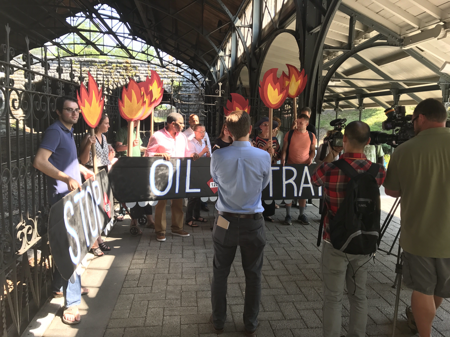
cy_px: 168
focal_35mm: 28
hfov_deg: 63.4
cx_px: 225
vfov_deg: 49.7
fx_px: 364
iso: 20
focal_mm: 3.99
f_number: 1.8
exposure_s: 1/133
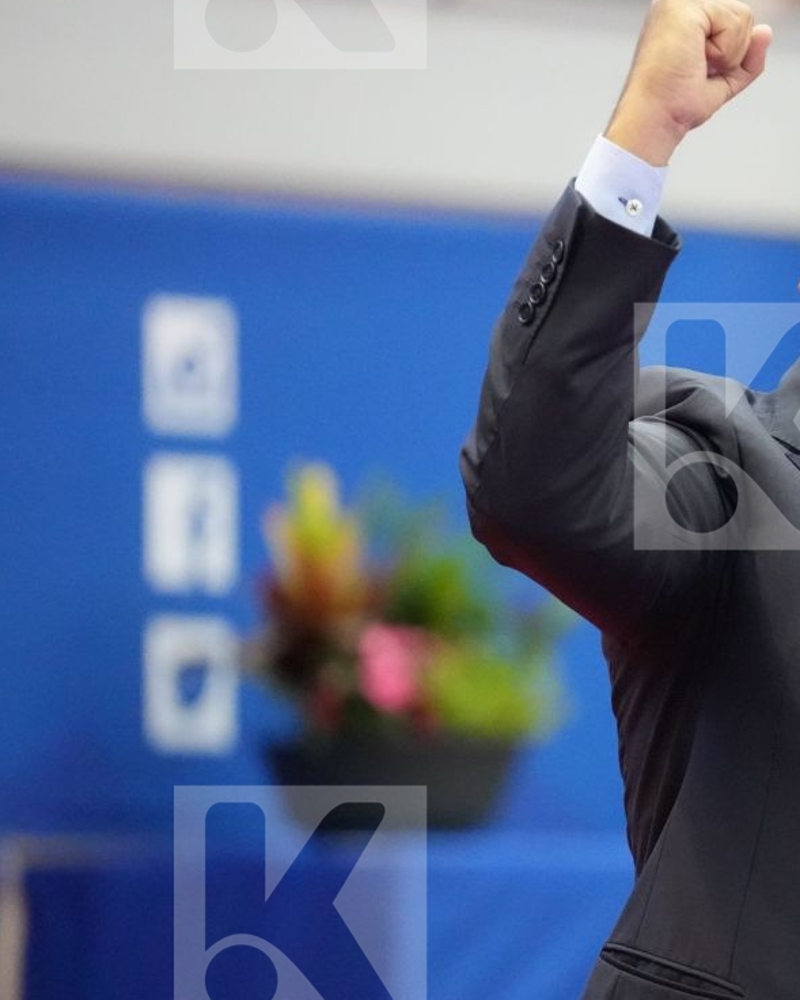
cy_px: 427
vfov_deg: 4.2
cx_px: 1221
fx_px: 13582
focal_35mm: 459
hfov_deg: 3.4
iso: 8000
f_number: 2.8
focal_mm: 200
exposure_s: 1/1000
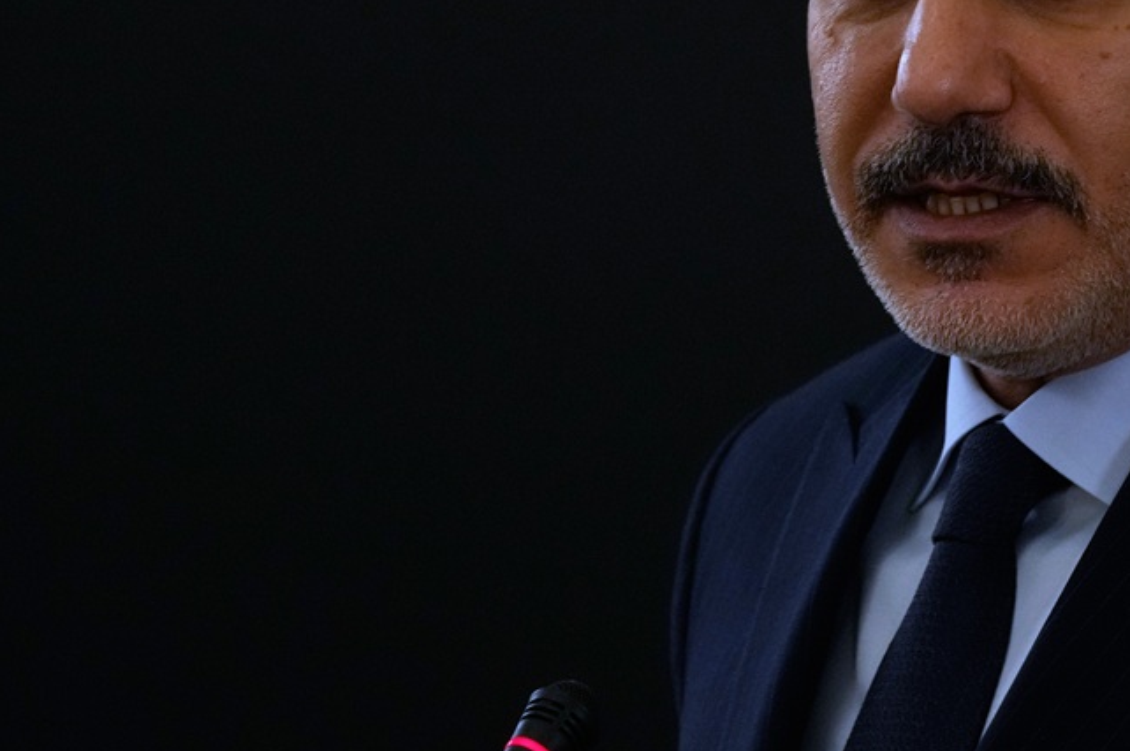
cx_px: 797
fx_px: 24119
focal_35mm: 769
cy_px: 135
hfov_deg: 2.7
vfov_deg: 1.8
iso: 3200
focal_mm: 355
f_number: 5.6
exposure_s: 1/320
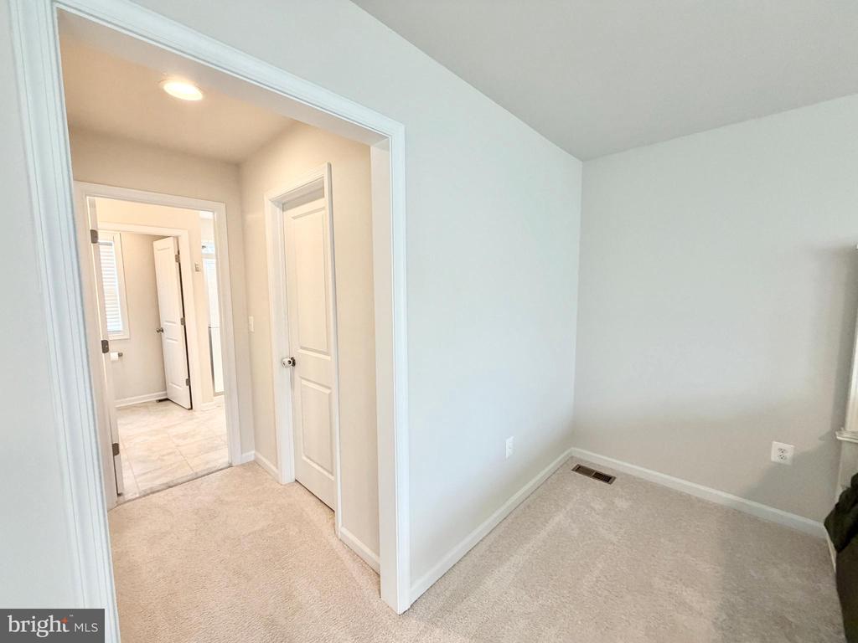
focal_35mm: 14
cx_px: 429
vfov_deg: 85.7
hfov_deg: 102.1
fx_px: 347
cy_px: 322
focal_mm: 2.22
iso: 250
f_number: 2.2
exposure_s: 1/120
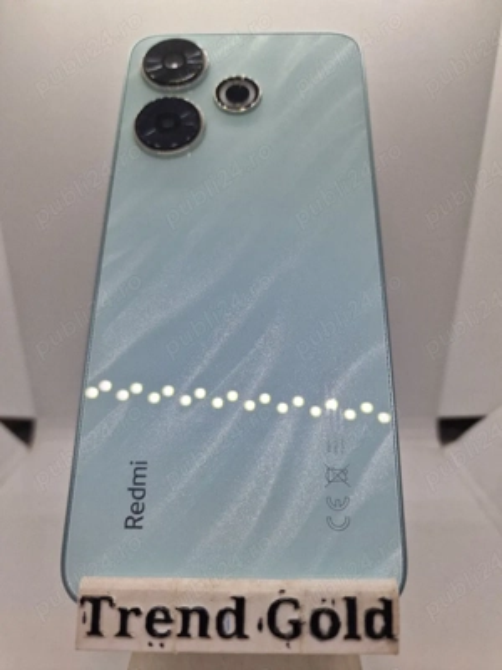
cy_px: 335
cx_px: 251
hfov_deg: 58.9
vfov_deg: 73.9
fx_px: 445
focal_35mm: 23
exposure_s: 1/175
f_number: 1.8
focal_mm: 6.4
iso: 50
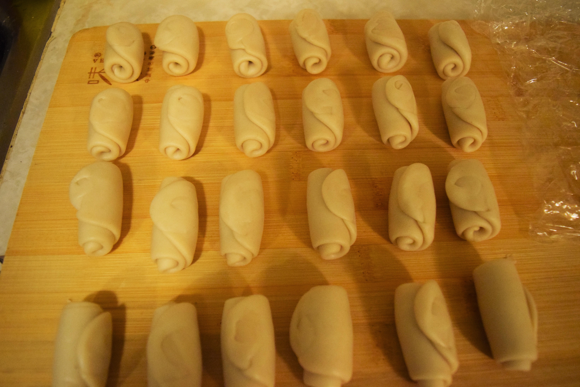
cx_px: 290
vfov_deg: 47.9
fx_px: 435
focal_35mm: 27
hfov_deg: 67.4
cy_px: 194
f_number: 3.5
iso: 3200
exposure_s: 1/200
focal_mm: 18
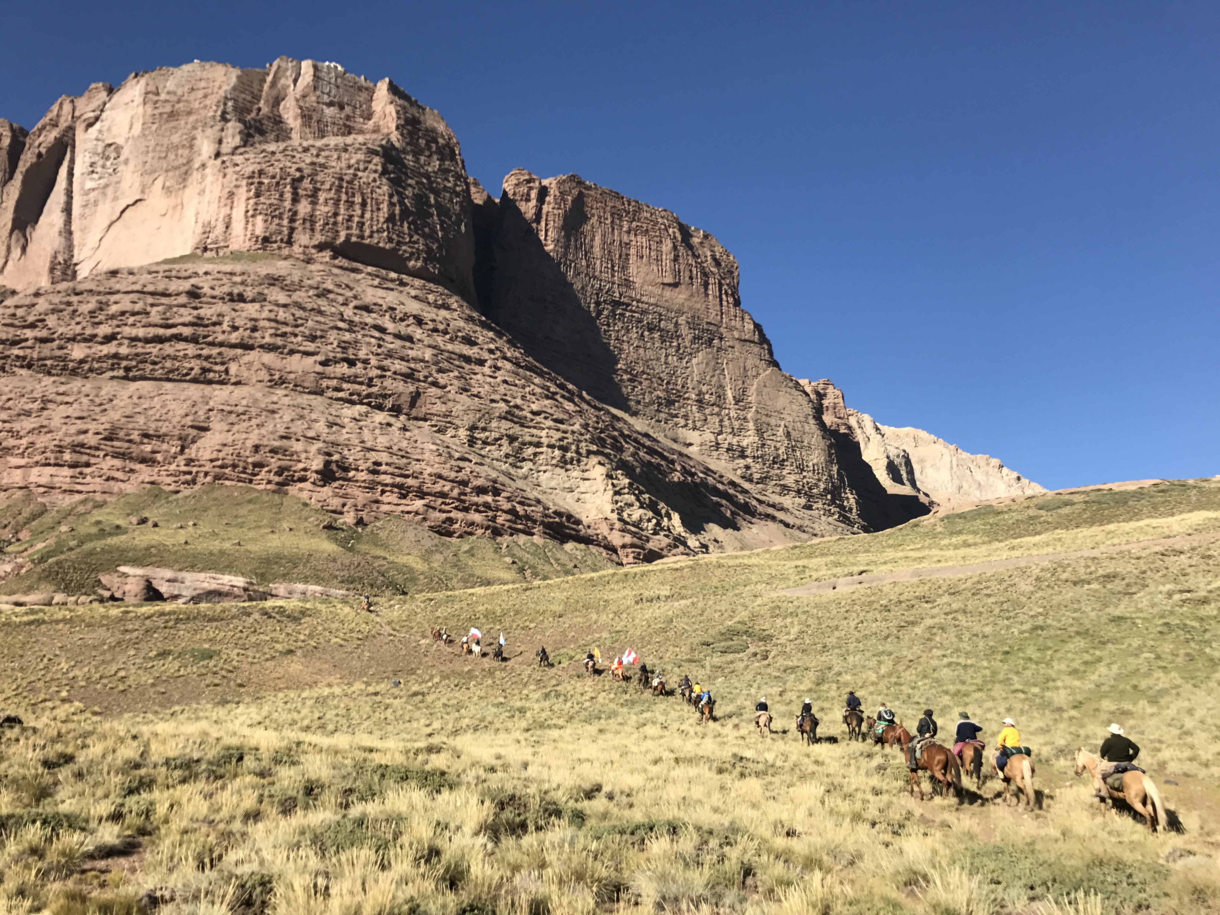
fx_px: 987
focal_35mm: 28
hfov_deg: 63.4
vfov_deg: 49.7
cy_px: 458
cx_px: 610
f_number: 1.8
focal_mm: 3.99
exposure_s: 1/1808
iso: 20
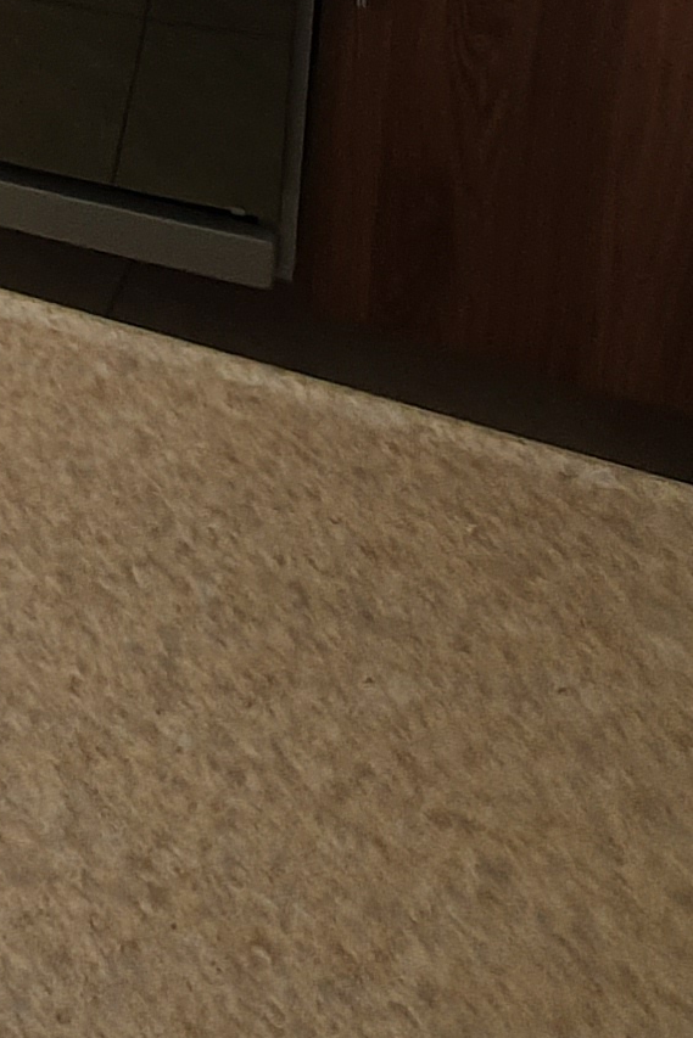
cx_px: -486
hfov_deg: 16.2
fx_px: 2107
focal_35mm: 73
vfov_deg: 22.7
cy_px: -515
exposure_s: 1/120
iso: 50
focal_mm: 1.8
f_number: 2.2
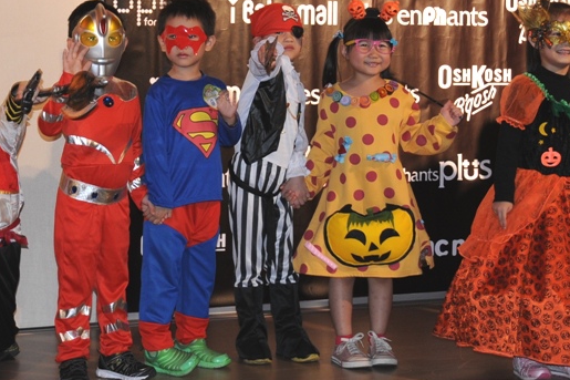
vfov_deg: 15.3
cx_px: 242
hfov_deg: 22.9
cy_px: 82
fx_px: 1409
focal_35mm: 89
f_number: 4.5
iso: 400
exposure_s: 1/20
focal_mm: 34
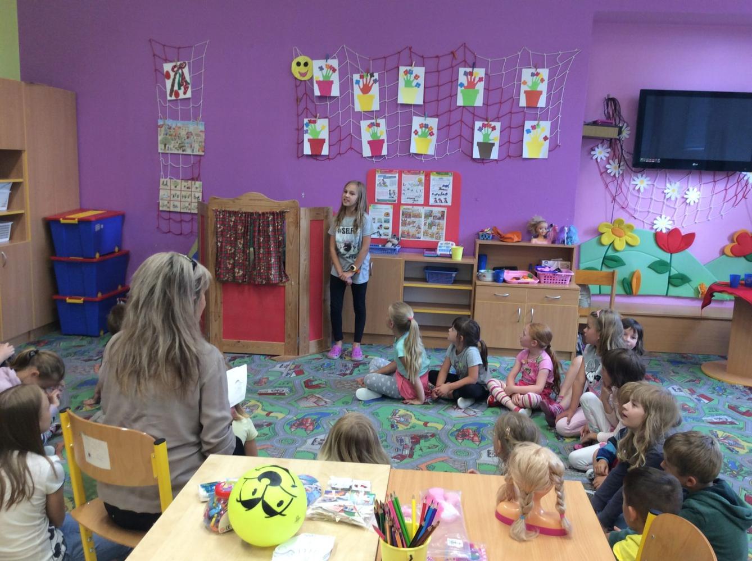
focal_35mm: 32
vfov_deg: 44.0
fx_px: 694
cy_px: 280
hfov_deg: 56.9
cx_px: 376
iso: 40
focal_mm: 3.3
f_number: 2.4
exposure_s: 1/33
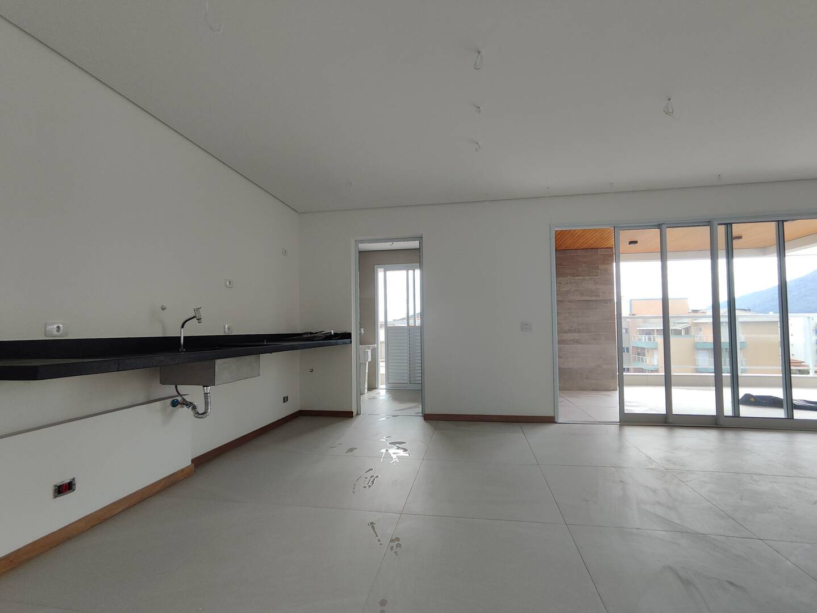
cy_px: 306
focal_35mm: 16
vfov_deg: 78.2
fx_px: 378
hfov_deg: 94.5
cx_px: 408
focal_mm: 1.65
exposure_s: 1/234
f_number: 2.2
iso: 50
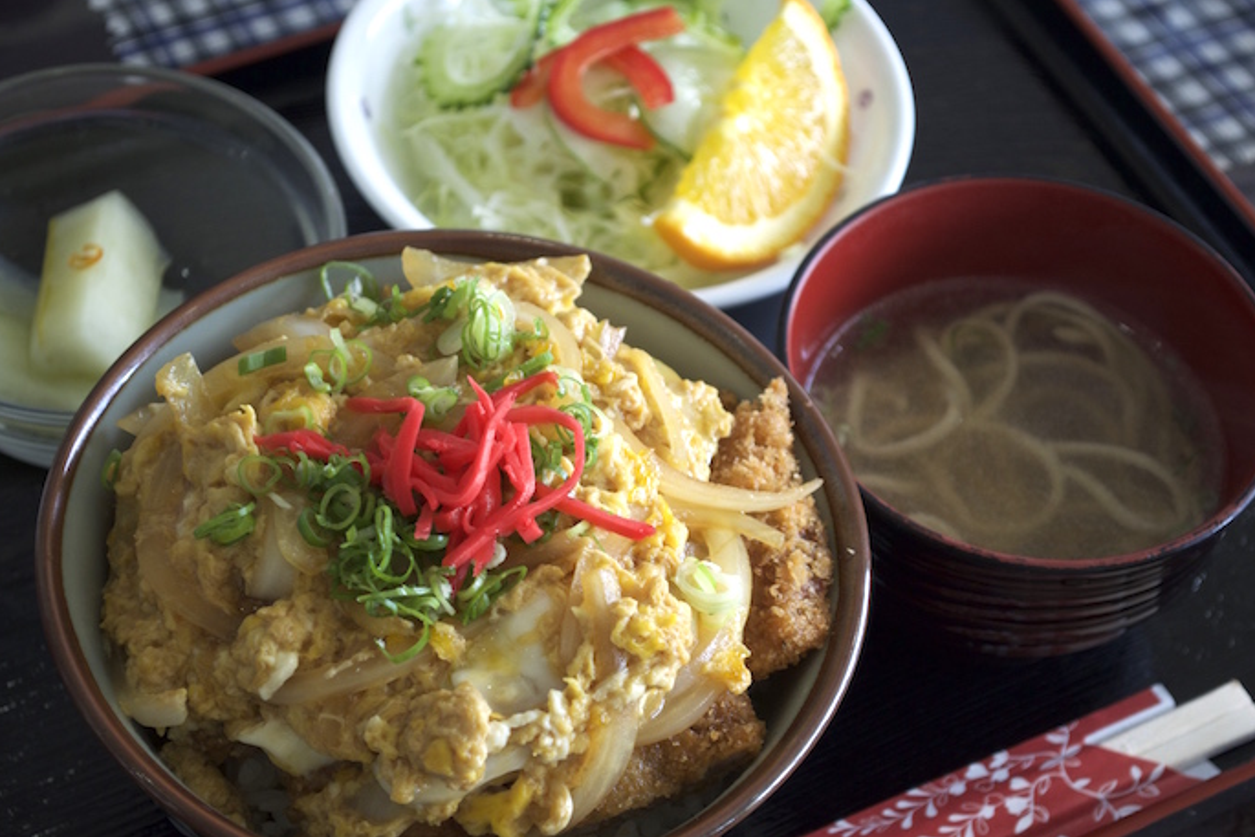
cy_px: 420
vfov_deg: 15.8
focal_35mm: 87
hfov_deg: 23.5
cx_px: 649
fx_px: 3017
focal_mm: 55
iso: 500
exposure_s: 1/60
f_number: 5.6
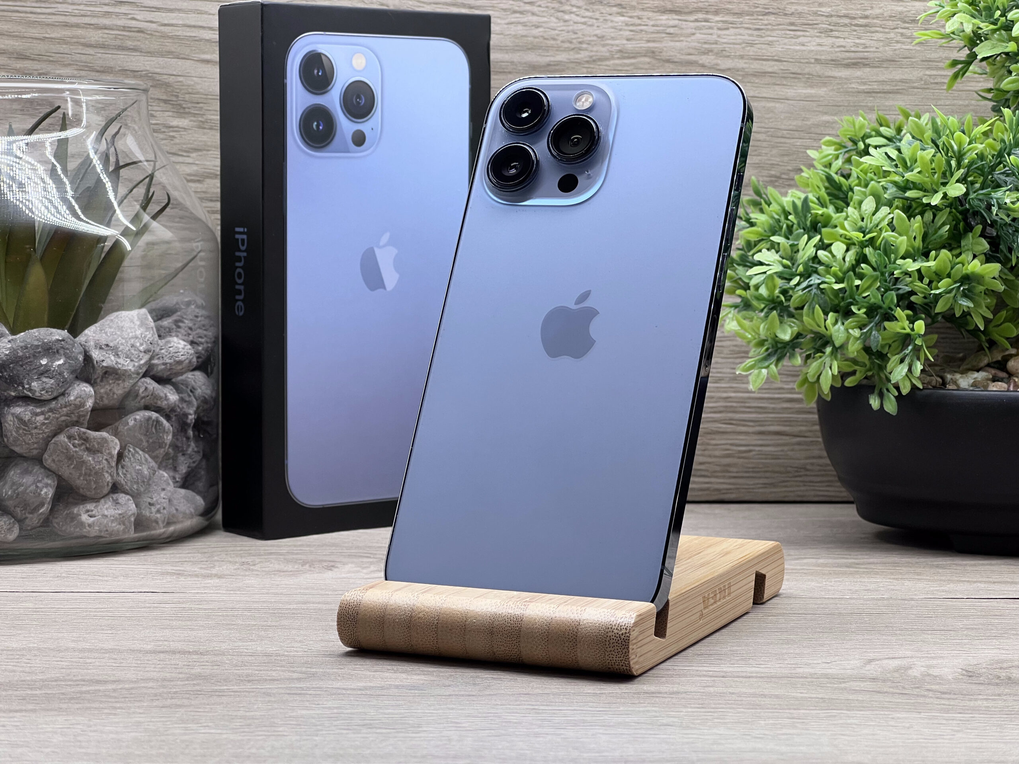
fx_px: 2267
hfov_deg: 25.3
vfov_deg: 19.1
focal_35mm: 77
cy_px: 382
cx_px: 510
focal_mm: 9
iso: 80
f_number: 2.8
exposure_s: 1/100
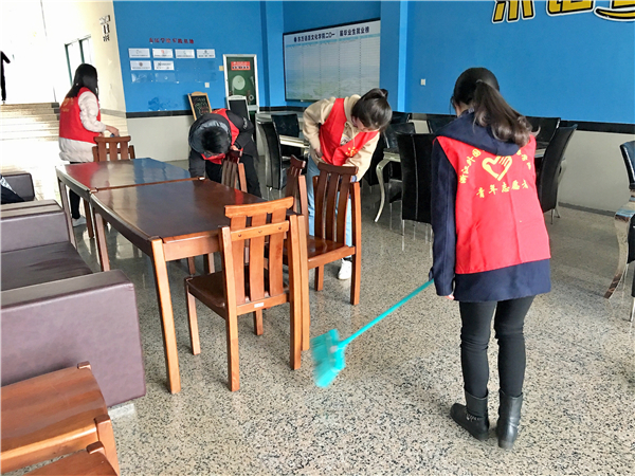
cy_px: 238
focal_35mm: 29
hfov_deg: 61.7
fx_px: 532
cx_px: 318
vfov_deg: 48.2
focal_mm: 4.15
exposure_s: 1/17
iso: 125
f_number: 2.2
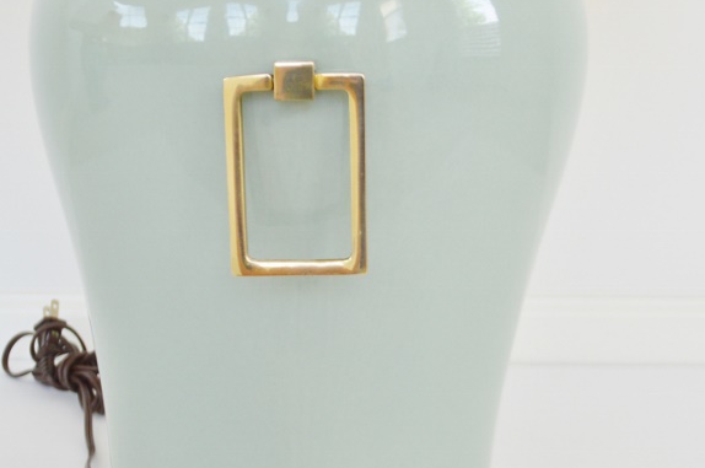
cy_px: 225
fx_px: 1330
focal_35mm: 68
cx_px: 300
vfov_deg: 20.0
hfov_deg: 29.7
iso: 400
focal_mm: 26
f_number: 5.6
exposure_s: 1/125
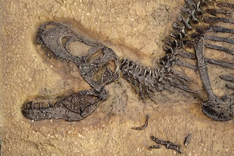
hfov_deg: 13.5
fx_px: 988
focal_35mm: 152
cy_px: 78
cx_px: 117
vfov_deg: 9.0
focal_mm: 55.6
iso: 80
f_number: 9
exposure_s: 1/13
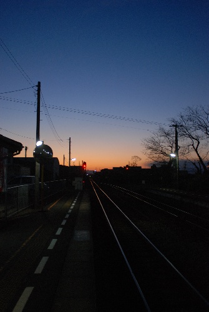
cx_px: 104
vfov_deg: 53.1
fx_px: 312
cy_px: 156
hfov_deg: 37.0
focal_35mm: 36
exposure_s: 1/25
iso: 400
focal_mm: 24
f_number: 3
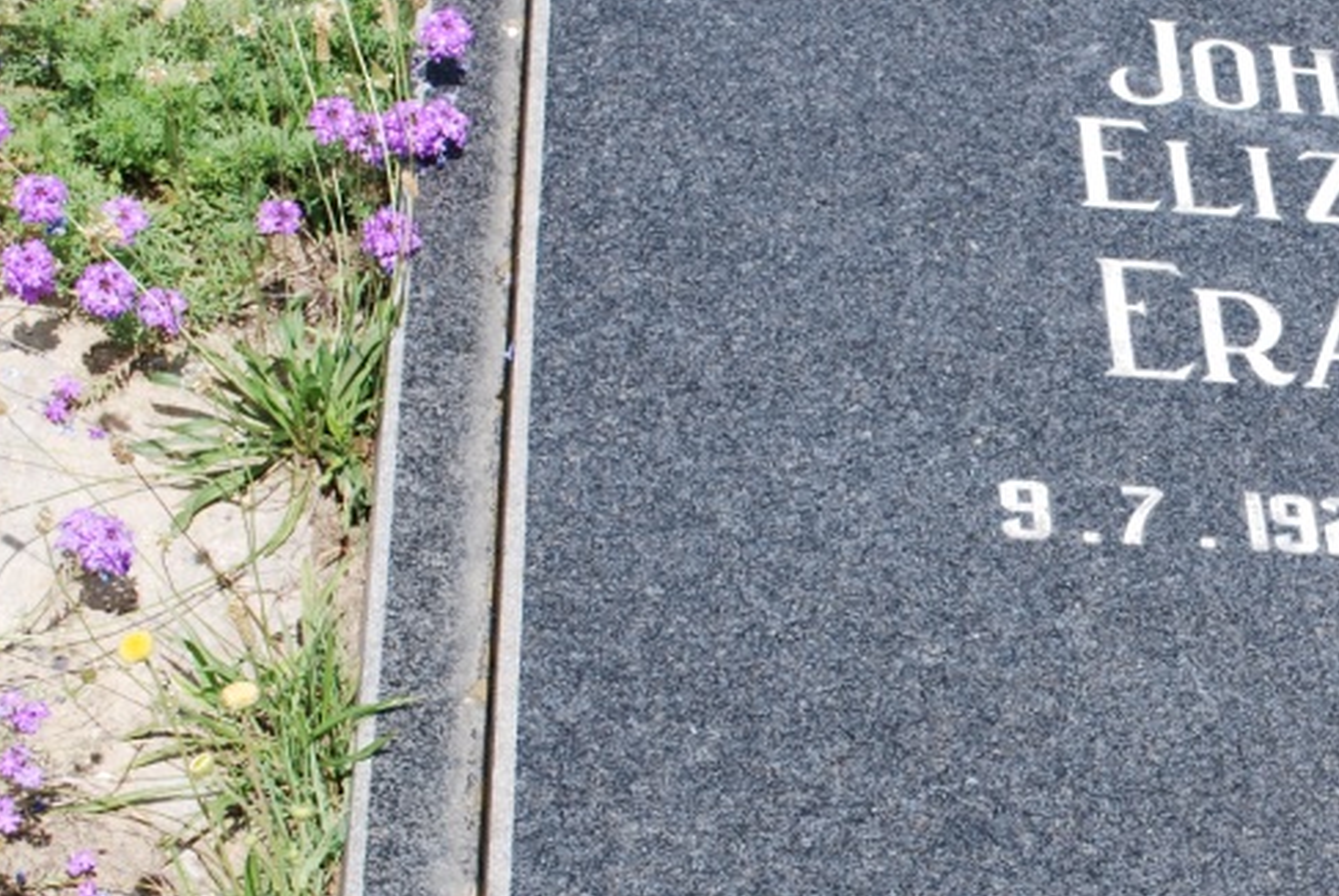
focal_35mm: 101
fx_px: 3761
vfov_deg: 13.6
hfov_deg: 19.6
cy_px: 433
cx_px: 1323
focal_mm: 32
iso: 100
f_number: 7.1
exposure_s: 1/200
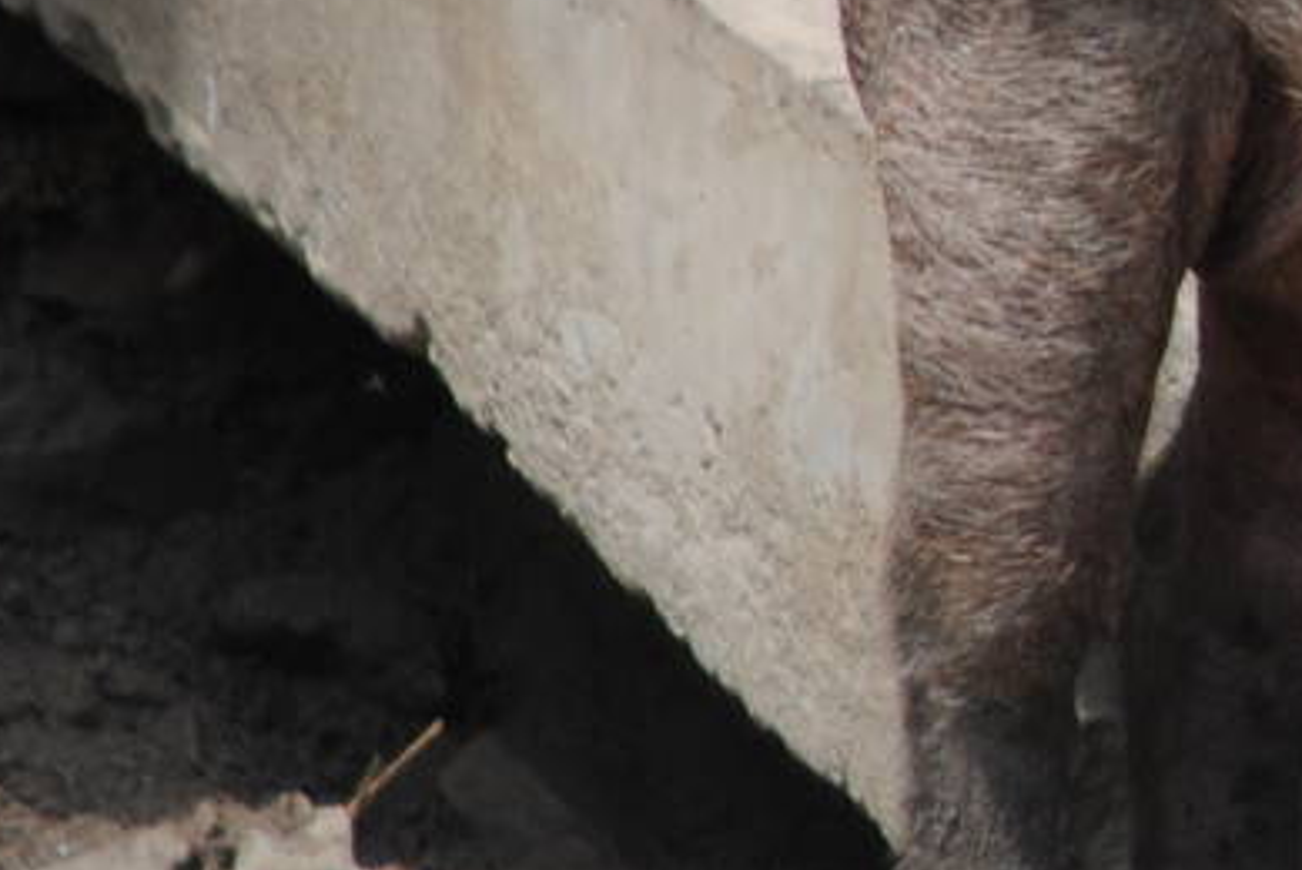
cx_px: 2306
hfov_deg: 1.1
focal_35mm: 1853
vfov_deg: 0.7
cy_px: 105
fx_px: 67065
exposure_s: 1/500
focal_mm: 300
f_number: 5.6
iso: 250
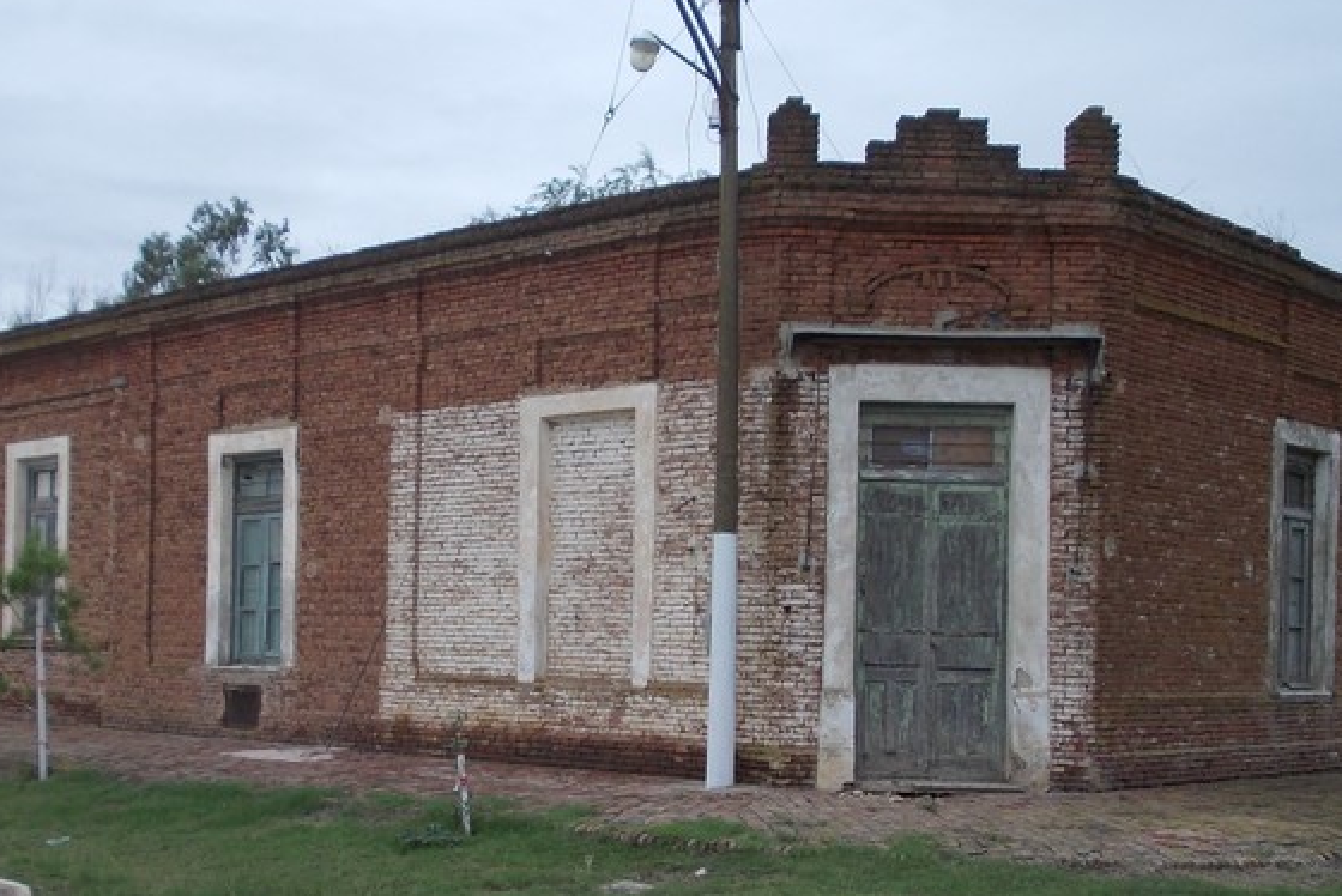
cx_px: 527
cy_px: 616
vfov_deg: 24.9
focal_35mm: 54
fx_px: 2014
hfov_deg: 36.7
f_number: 3.1
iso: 80
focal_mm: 5.3
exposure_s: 1/400
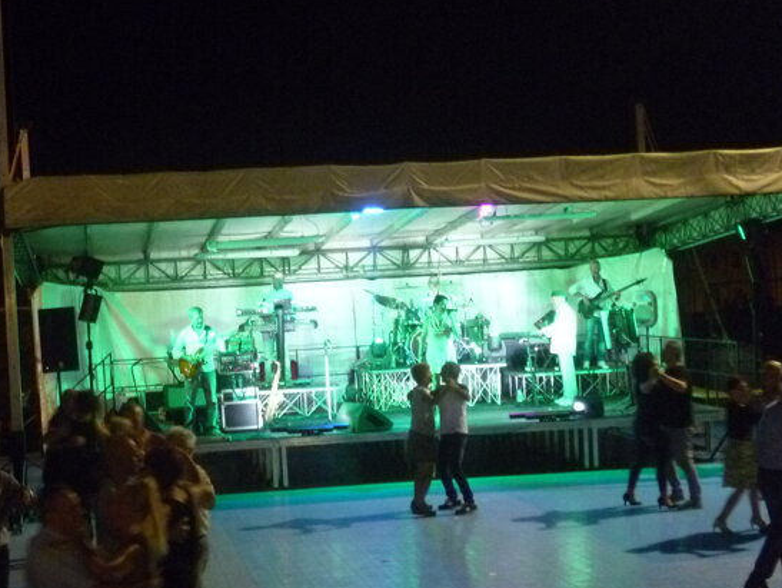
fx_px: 1718
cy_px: 283
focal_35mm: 76
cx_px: 223
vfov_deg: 19.4
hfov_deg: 25.4
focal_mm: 9.2
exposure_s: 1/13
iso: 800
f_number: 3.7
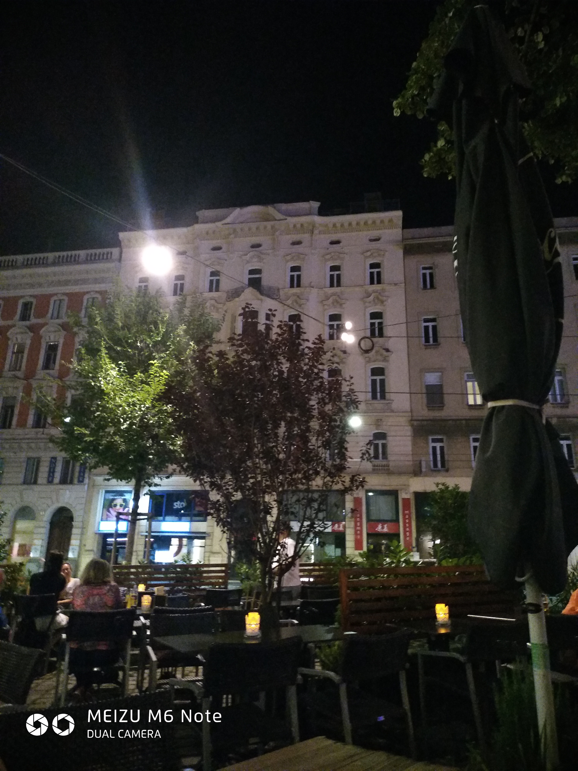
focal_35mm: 24
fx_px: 534
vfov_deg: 71.6
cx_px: 289
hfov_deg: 56.8
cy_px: 386
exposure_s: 1/14
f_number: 1.9
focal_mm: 3.94
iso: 2935
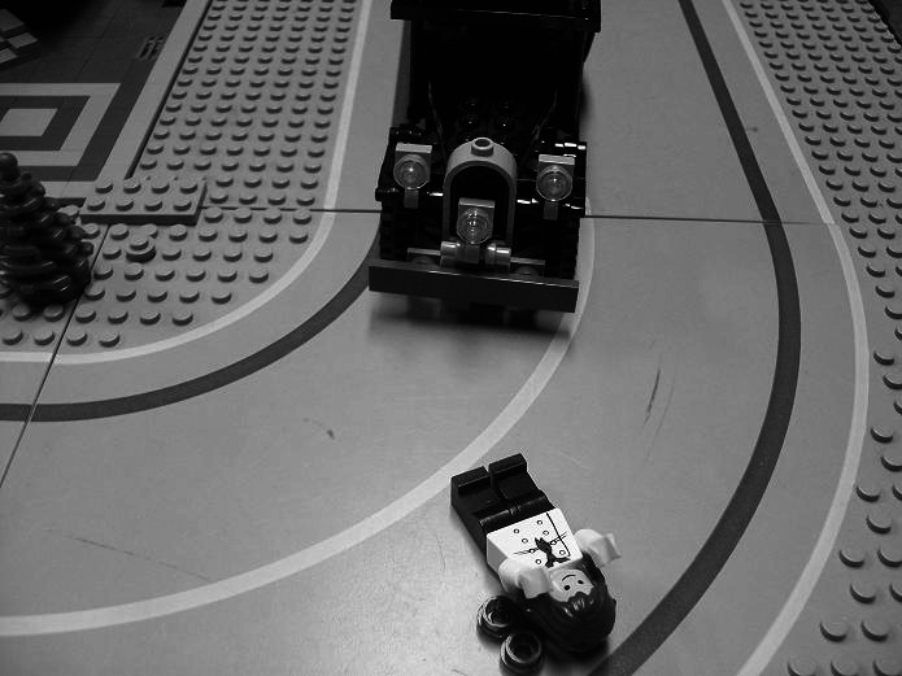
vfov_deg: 39.6
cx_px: 451
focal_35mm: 36
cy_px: 338
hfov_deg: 51.4
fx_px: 938
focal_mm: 6
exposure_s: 1/40
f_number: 2.7
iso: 160
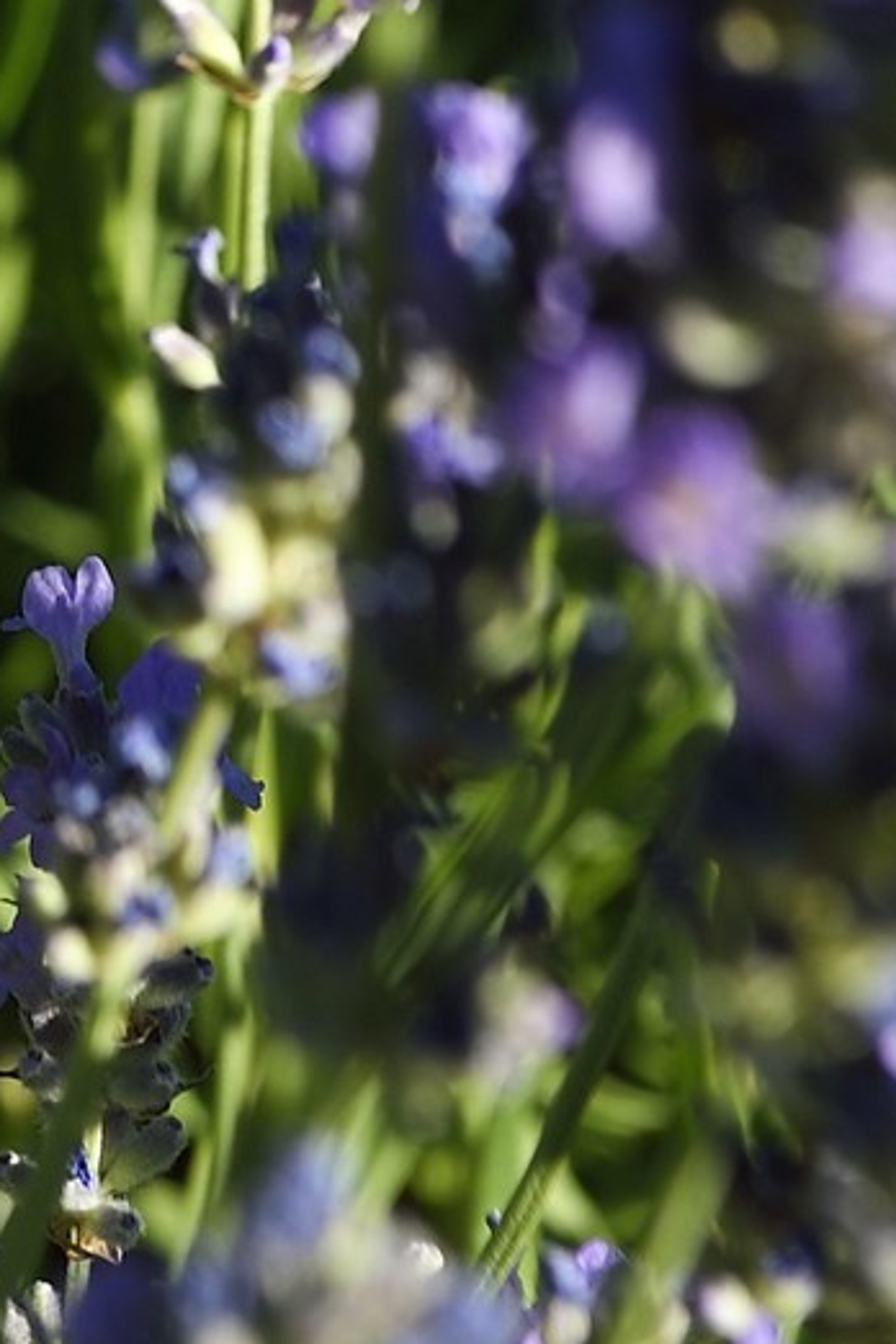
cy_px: -1596
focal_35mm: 322
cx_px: -675
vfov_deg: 6.2
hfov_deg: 4.2
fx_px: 12020
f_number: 9
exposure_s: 1/160
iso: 200
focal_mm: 70
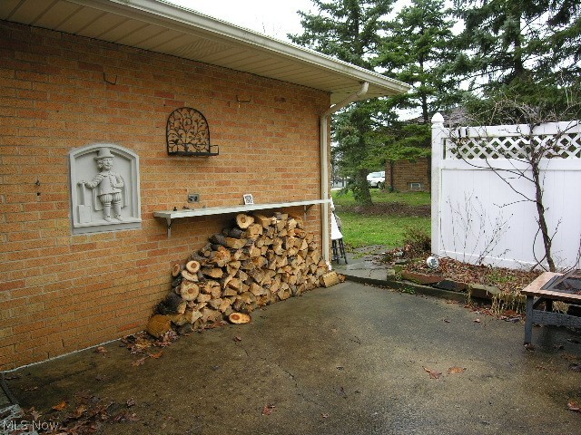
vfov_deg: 56.8
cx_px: 290
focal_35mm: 24
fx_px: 403
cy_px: 218
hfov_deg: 71.6
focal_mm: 6.1
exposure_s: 1/51.4
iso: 50
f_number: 3.2
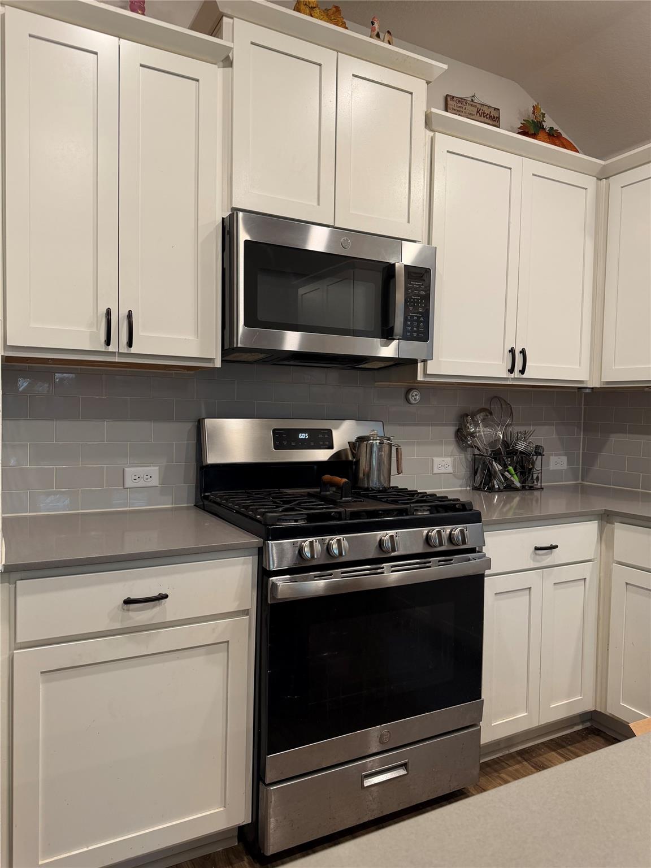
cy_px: 434
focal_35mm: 24
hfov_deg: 56.8
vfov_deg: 71.6
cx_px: 326
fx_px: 602
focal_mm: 6.76
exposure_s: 1/60
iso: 125
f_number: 1.78
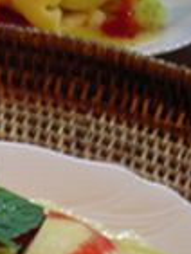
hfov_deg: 13.3
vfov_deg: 16.8
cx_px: -41
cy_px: 358
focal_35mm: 108
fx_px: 793
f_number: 3.2
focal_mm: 6.3
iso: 53
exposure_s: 1/3.9
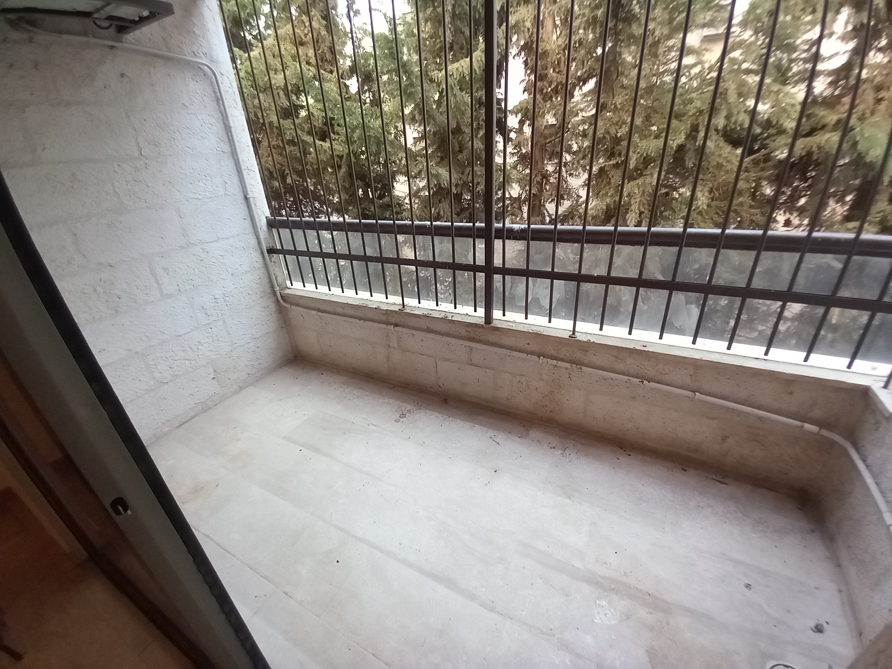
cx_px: 446
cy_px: 334
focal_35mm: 13
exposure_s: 1/60
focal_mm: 1.13
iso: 100
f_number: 2.2
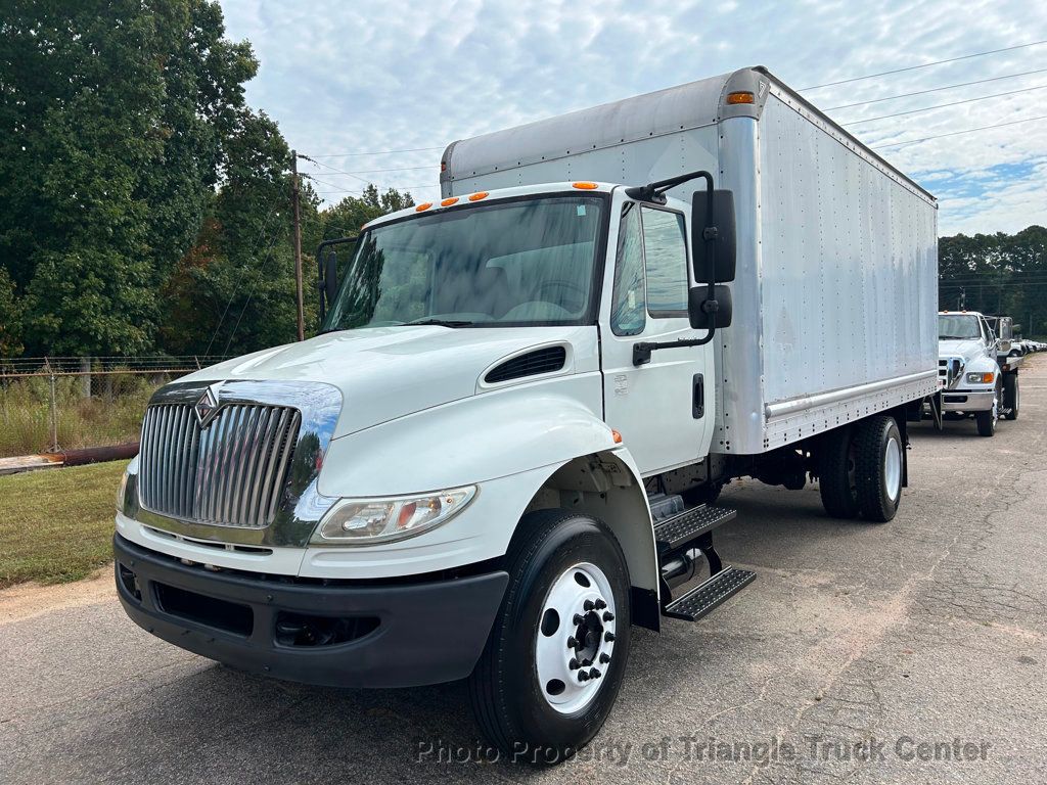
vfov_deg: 53.1
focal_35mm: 26
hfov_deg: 67.3
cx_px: 524
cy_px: 392
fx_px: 786
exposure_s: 1/5587
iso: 50
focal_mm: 5.7
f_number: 1.5
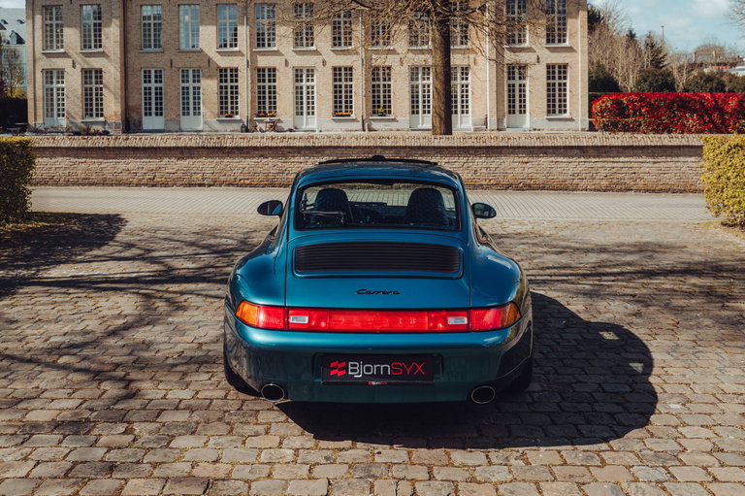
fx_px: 786
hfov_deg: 50.7
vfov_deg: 35.0
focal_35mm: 38
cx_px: 372
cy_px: 248
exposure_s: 1/100
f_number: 7.1
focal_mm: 38
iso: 100
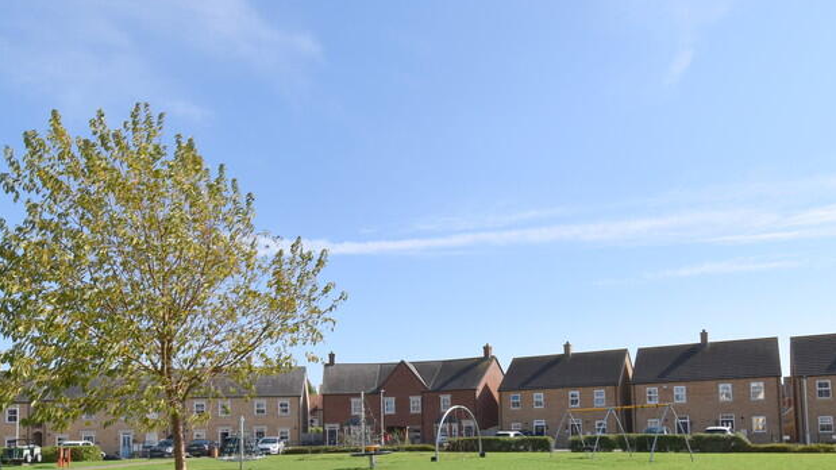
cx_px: 452
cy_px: 394
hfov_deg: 71.8
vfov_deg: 41.9
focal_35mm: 26
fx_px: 576
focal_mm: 10
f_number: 9
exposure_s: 1/320
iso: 100
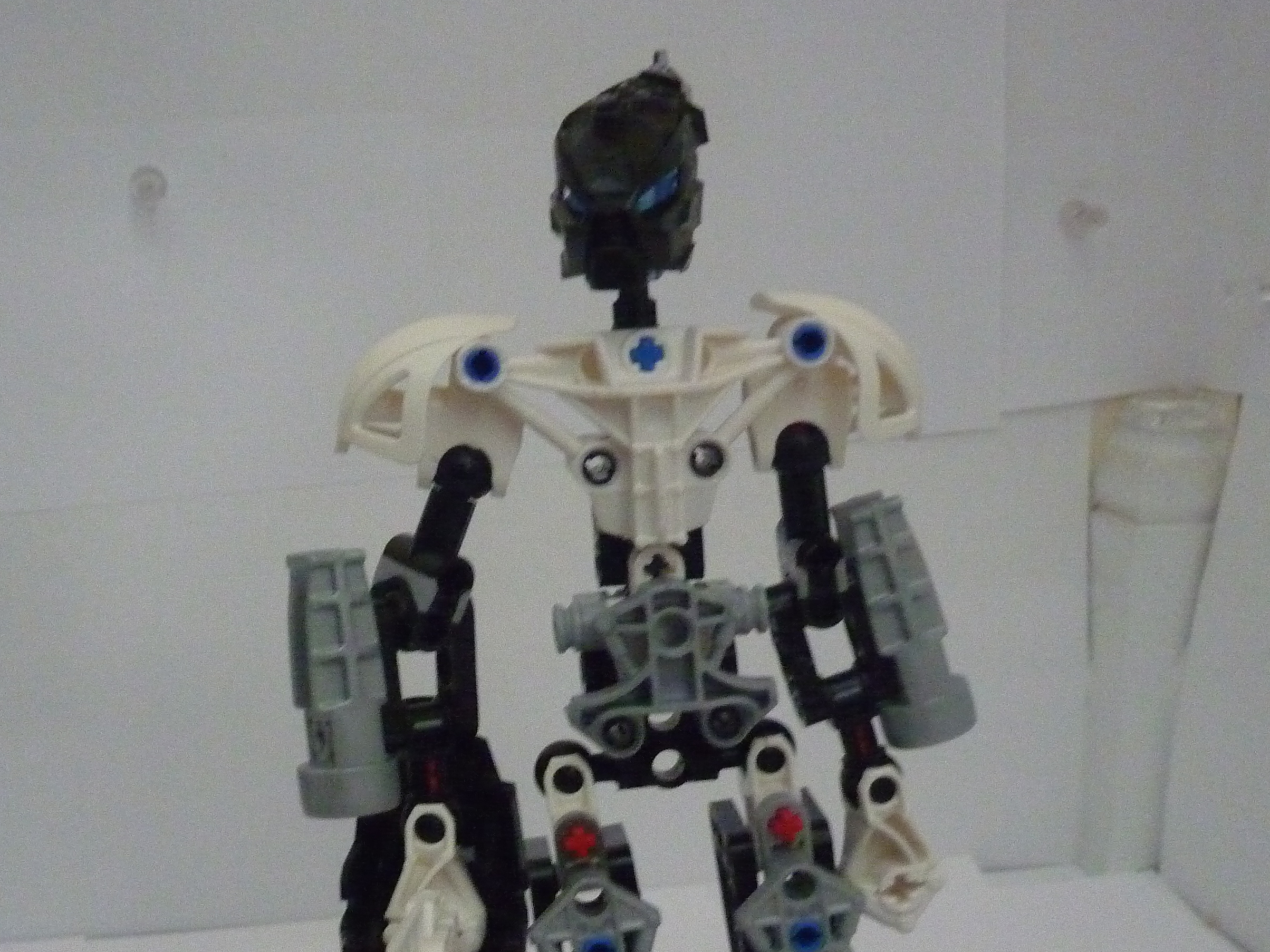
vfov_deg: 28.8
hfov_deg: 38.0
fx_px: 1834
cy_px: 660
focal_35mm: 50
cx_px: 476
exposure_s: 1/25
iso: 800
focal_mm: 5.5
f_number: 2.8
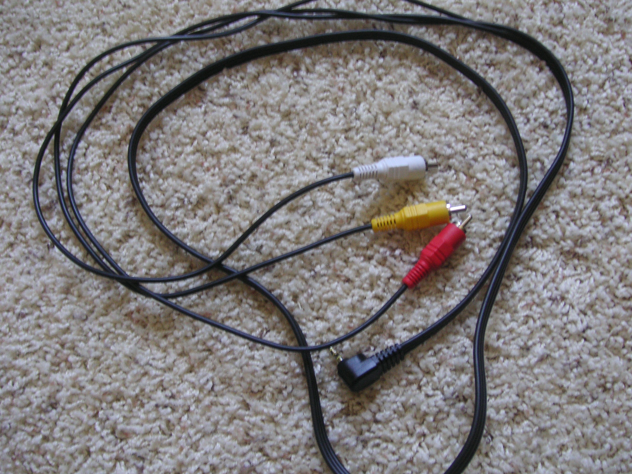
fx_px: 749
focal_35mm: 41
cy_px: 237
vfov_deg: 35.1
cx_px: 316
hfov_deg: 45.8
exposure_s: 1/10
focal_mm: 6.9
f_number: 3
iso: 100
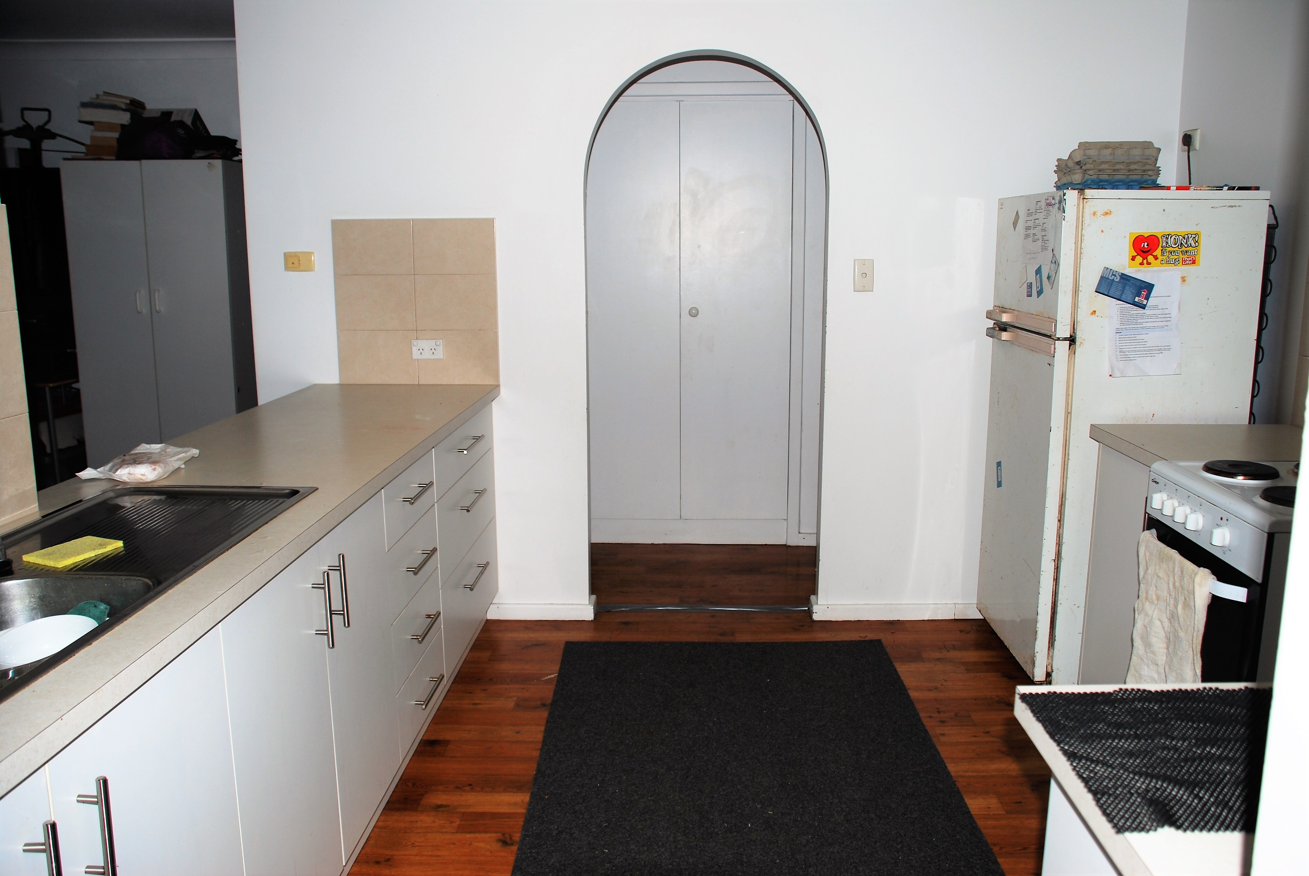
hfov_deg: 61.9
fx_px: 1092
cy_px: 438
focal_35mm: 30
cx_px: 654
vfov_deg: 43.7
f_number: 3.8
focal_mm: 20
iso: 100
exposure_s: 1/60
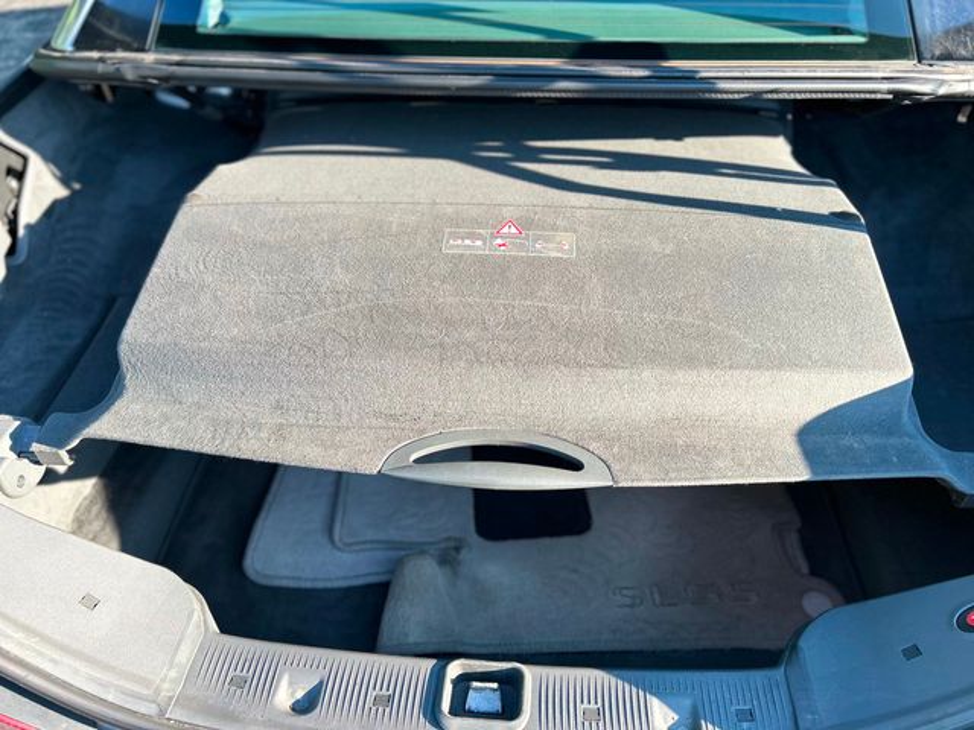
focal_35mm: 26
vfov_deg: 53.1
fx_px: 732
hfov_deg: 67.3
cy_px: 365
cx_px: 487
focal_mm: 5.7
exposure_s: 1/394
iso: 50
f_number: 1.5
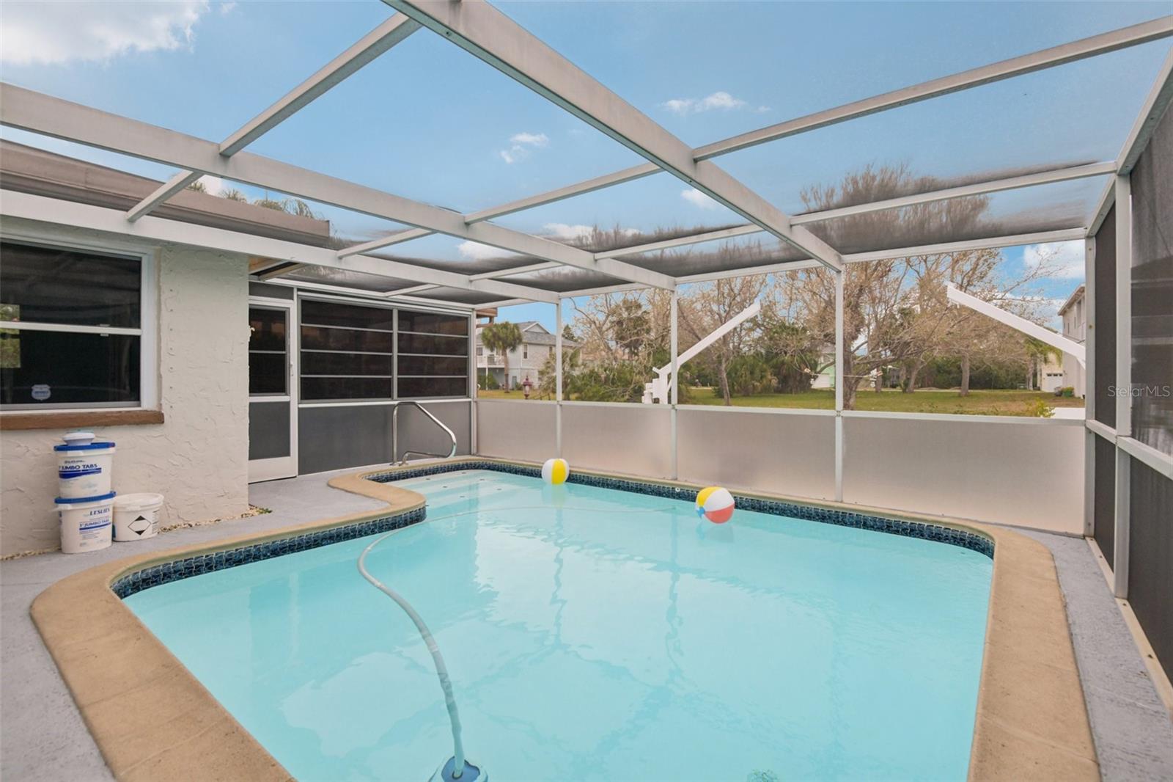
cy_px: 391
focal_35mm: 16
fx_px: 521
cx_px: 586
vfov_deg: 73.7
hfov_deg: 96.7
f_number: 8
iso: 400
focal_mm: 16
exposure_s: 1/800
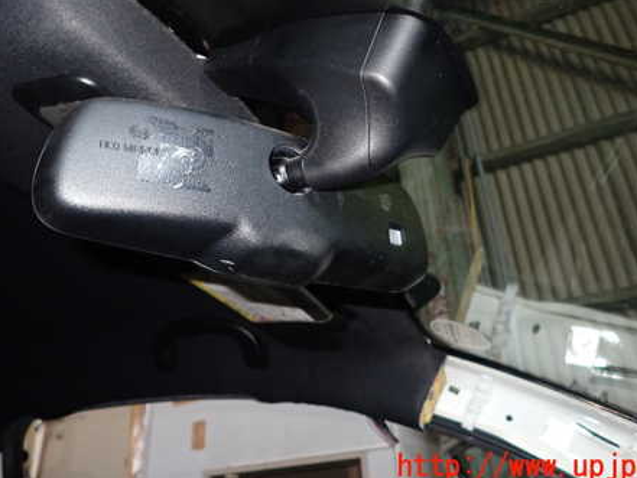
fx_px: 626
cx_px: 290
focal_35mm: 34
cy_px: 160
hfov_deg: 53.9
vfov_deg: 41.3
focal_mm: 4.5
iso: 250
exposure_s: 1/30
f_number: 5.6
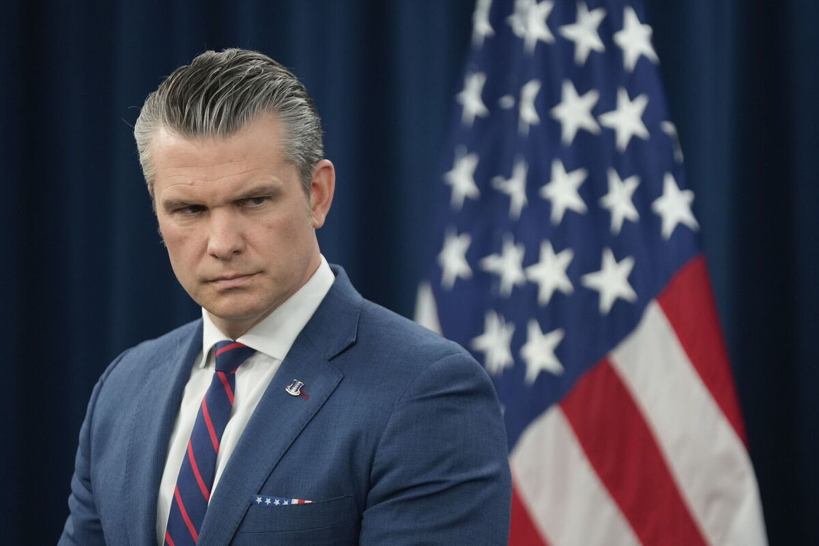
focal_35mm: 300
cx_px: 410
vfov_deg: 4.6
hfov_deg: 6.9
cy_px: 273
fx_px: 6824
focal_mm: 200
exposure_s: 1/500
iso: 800
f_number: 2.8
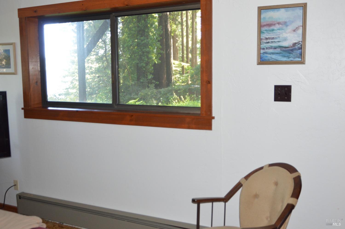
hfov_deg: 53.2
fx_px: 345
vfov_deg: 36.8
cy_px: 114
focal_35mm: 36
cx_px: 172
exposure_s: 1/60
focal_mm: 24
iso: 900
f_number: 3.5
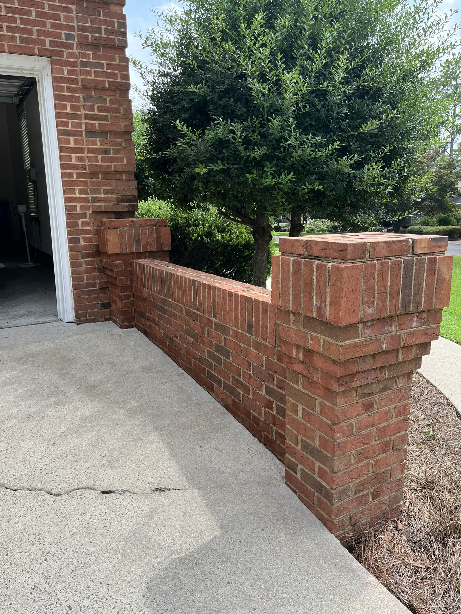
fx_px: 462
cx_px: 230
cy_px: 307
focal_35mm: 26
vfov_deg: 67.3
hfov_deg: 53.1
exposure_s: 1/1036
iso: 50
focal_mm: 5.1
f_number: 1.6
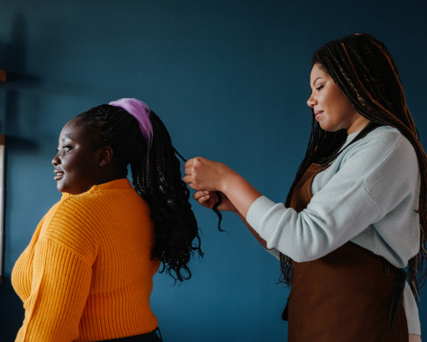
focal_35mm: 64
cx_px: 185
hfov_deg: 29.5
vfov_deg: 23.8
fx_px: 809
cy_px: 171
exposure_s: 1/125
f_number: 4
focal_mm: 56
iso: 800
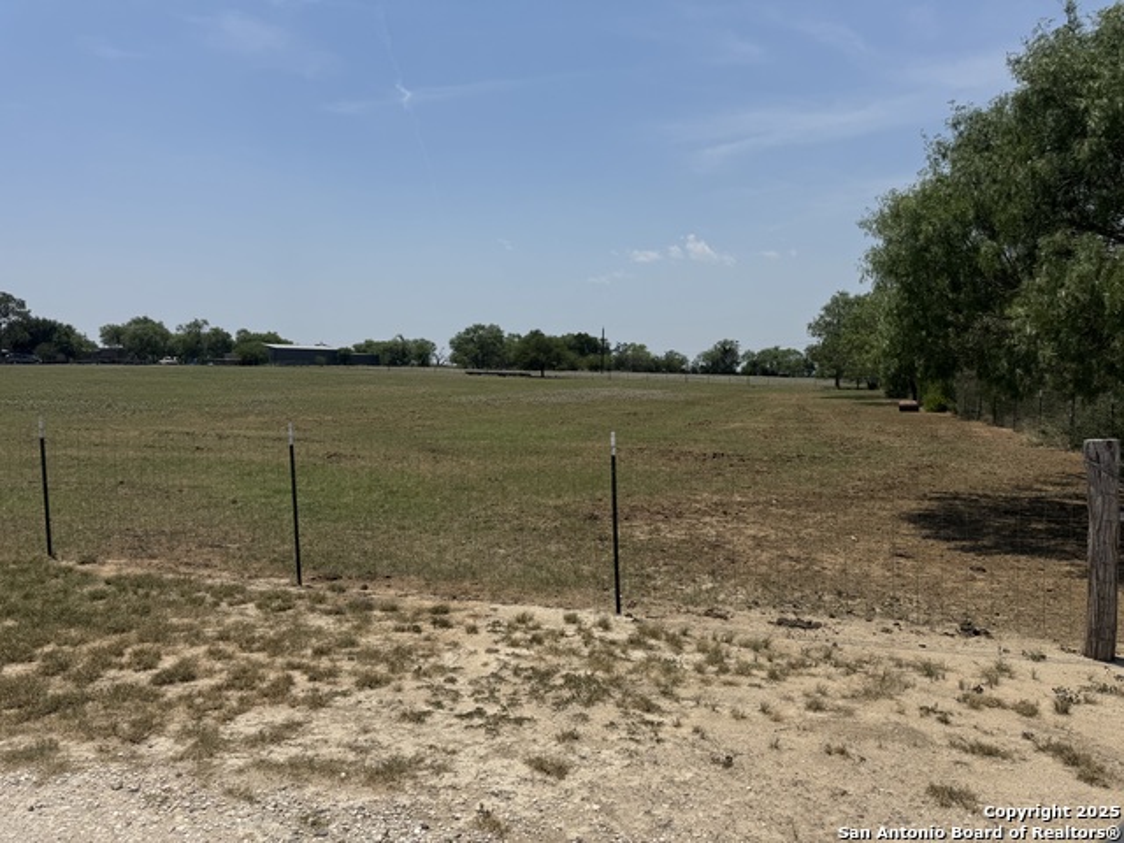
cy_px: 422
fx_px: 779
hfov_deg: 71.6
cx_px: 562
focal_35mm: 24
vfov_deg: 56.8
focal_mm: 6.76
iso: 80
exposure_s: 1/9009
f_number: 1.78
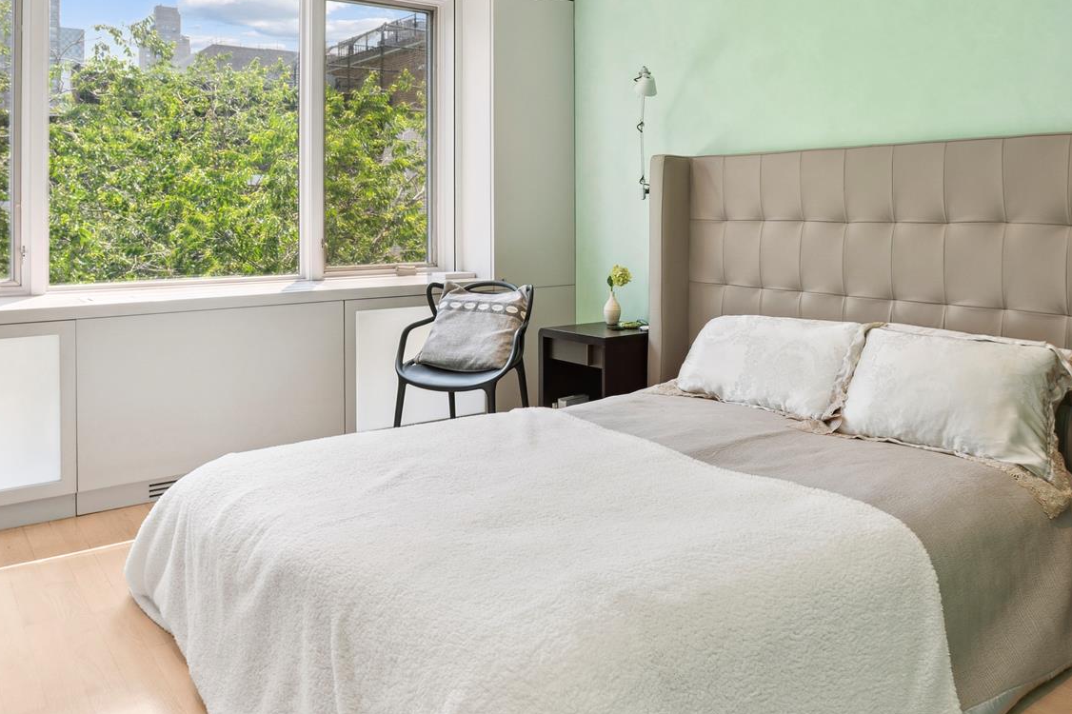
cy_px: 208
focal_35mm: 29
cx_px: 567
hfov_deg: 63.6
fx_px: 863
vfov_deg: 43.9
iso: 100
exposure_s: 1/10
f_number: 8
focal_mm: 17
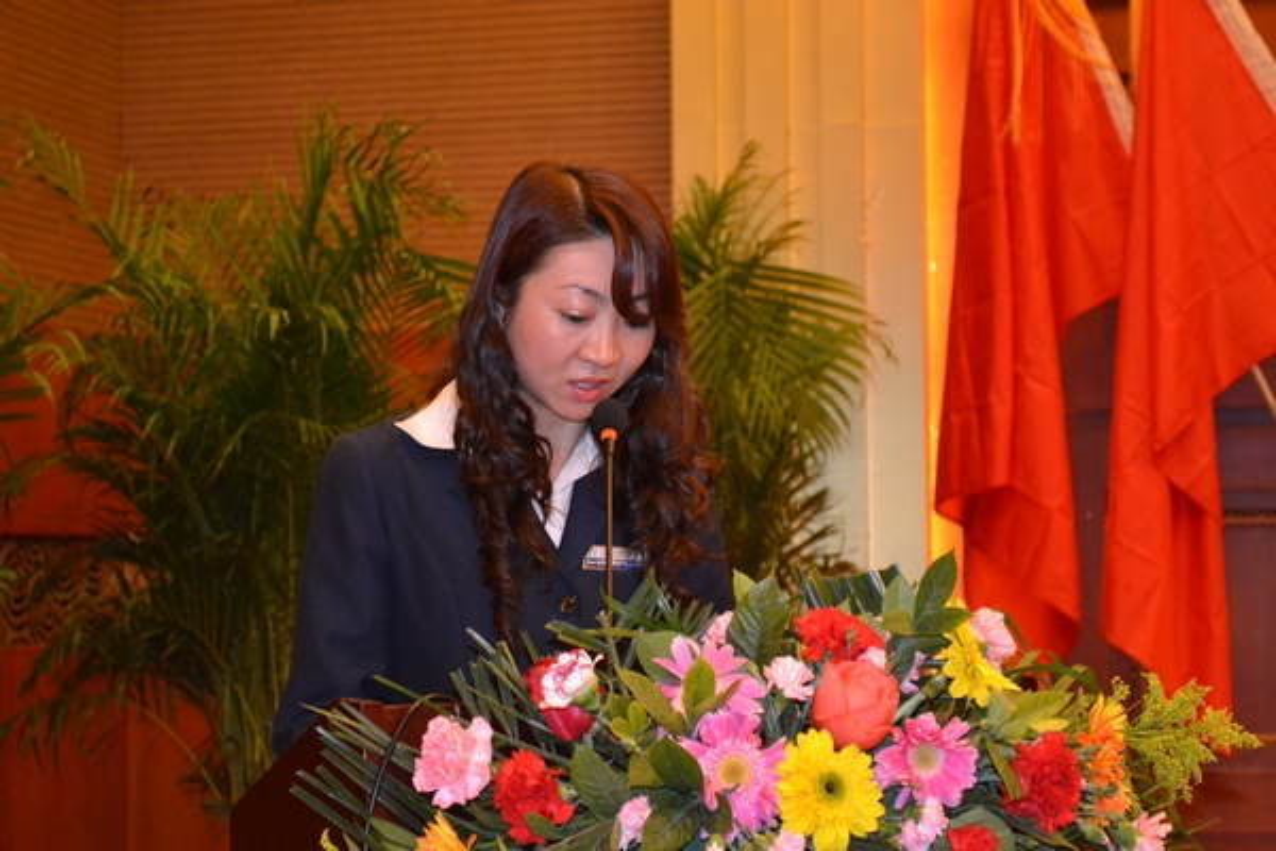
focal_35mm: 82
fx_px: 2924
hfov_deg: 24.6
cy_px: 426
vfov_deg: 16.6
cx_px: 638
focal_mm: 55
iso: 3200
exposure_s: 1/60
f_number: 5.6
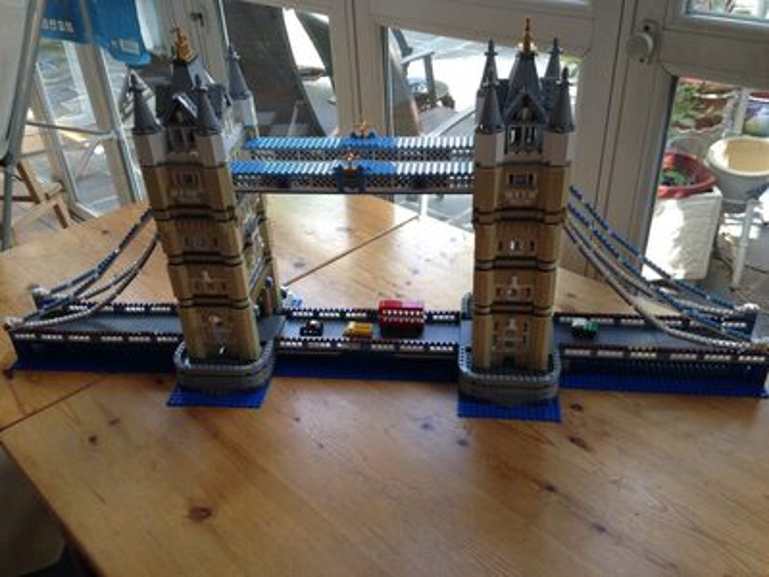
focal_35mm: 33
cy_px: 288
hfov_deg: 55.4
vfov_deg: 42.9
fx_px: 733
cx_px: 384
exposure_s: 1/120
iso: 64
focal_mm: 4.12
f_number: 2.4
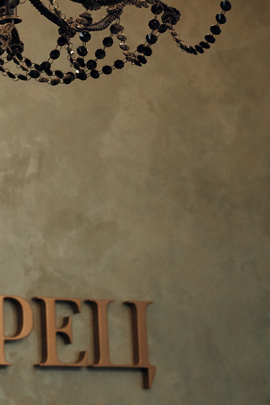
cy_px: 151
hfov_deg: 11.6
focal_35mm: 116
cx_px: -36
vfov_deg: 17.6
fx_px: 1305
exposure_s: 1/250
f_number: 7.1
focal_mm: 50
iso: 5000
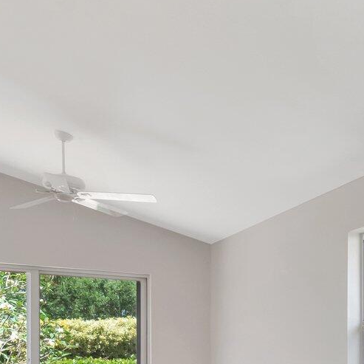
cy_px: 353
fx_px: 631
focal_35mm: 53
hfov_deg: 28.4
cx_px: 427
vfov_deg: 30.2
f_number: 8
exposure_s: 1/100
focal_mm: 10
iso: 1100
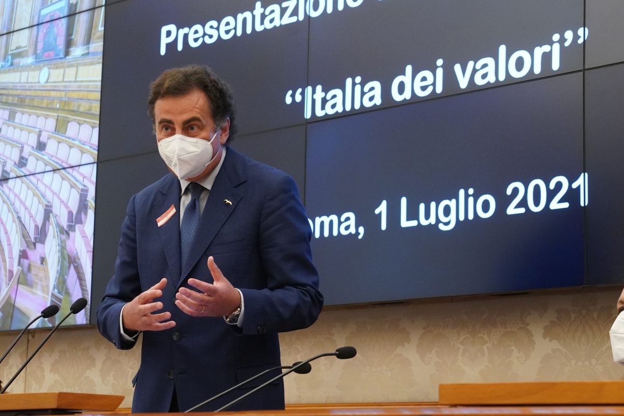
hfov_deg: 22.6
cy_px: 208
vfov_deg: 15.2
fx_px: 1560
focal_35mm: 90
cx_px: 312
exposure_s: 1/160
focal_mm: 60
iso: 5000
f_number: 5.6
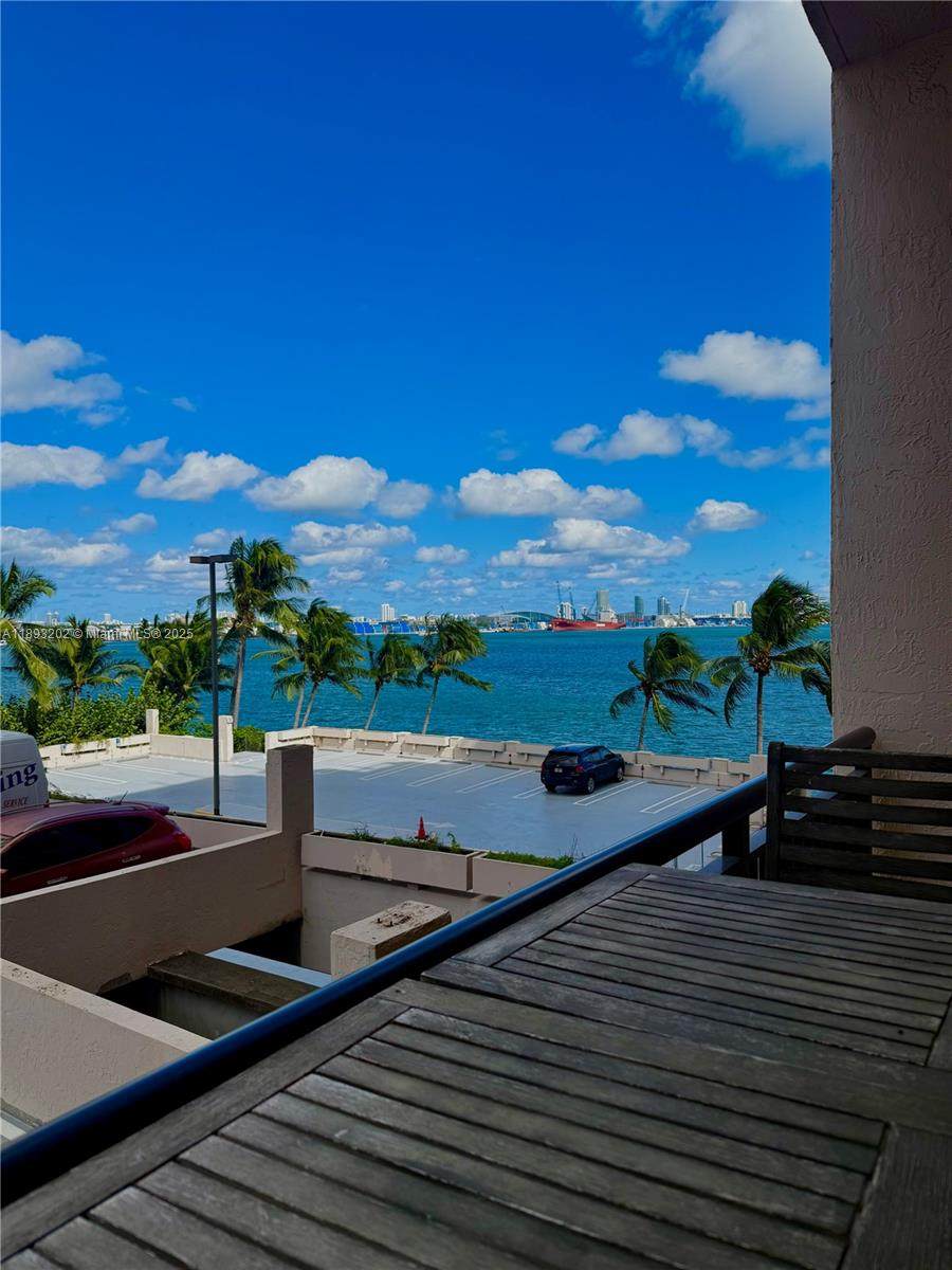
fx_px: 880
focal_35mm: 24
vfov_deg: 71.6
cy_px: 635
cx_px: 476
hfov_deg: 56.8
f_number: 1.78
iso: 80
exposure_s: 1/5714
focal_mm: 6.76
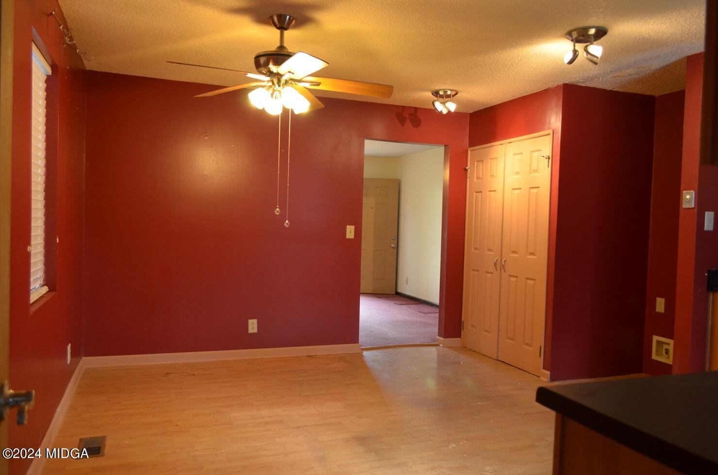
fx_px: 537
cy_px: 238
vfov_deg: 47.7
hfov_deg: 67.5
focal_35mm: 27
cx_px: 359
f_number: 3.5
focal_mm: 18
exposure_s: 1/30
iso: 720
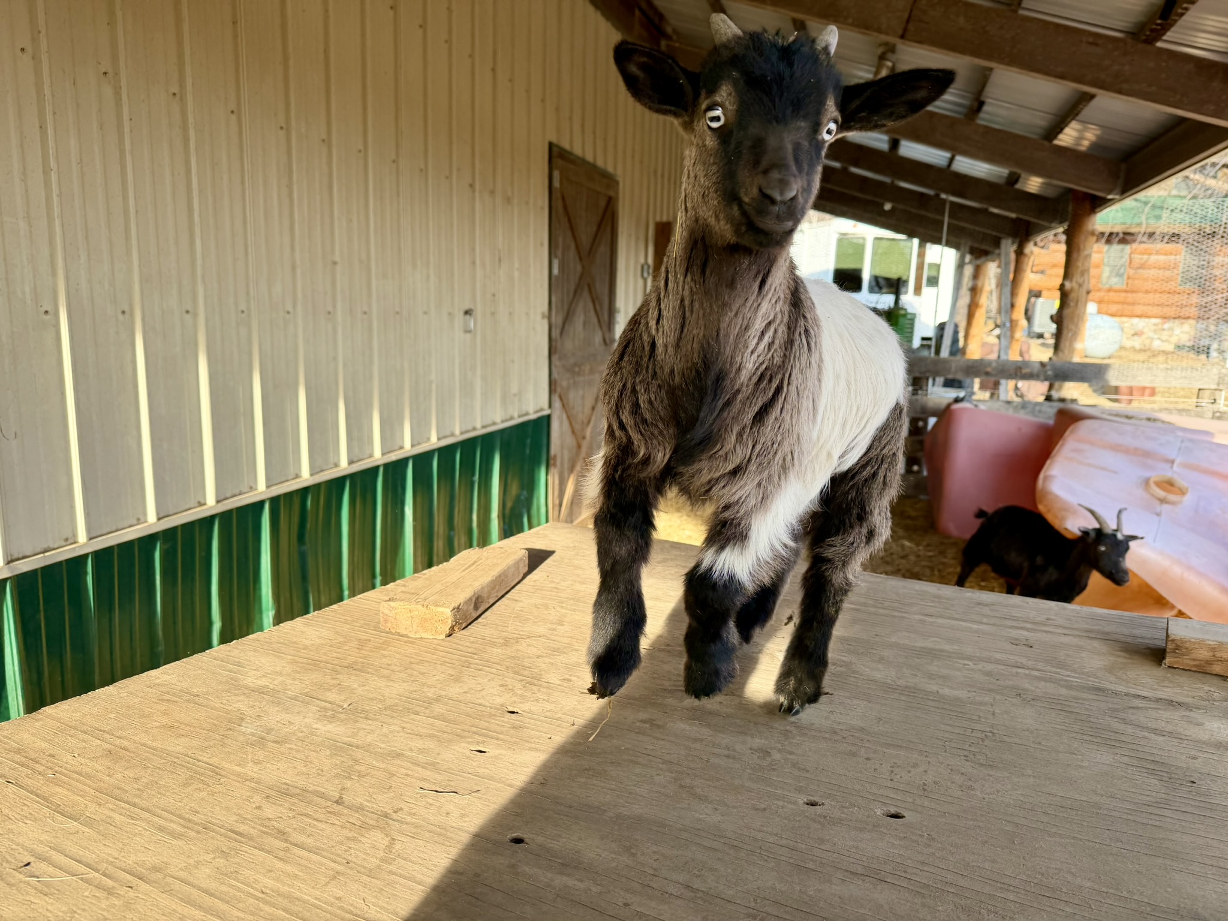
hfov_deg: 71.6
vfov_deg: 56.8
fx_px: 851
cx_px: 614
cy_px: 460
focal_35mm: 24
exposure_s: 1/567
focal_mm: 6.76
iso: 80
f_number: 1.78
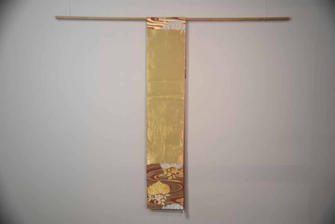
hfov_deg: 49.5
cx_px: 168
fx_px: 363
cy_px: 112
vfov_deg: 34.2
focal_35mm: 39
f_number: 4.5
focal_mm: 26
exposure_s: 1/80
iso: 400
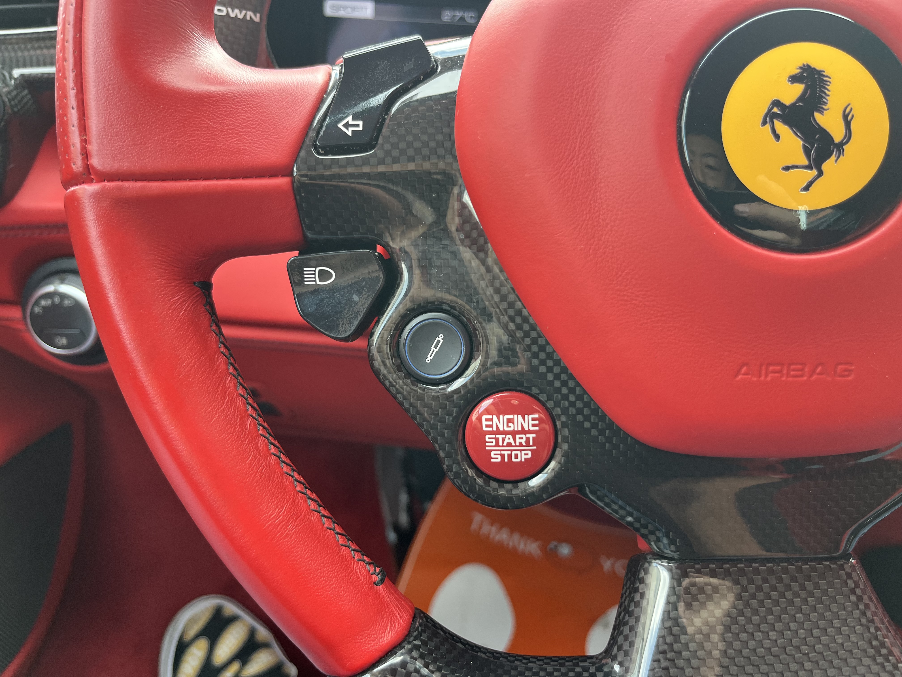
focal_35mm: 26
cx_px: 451
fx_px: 677
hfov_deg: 67.3
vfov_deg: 53.1
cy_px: 338
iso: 125
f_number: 1.6
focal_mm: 5.1
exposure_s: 1/121
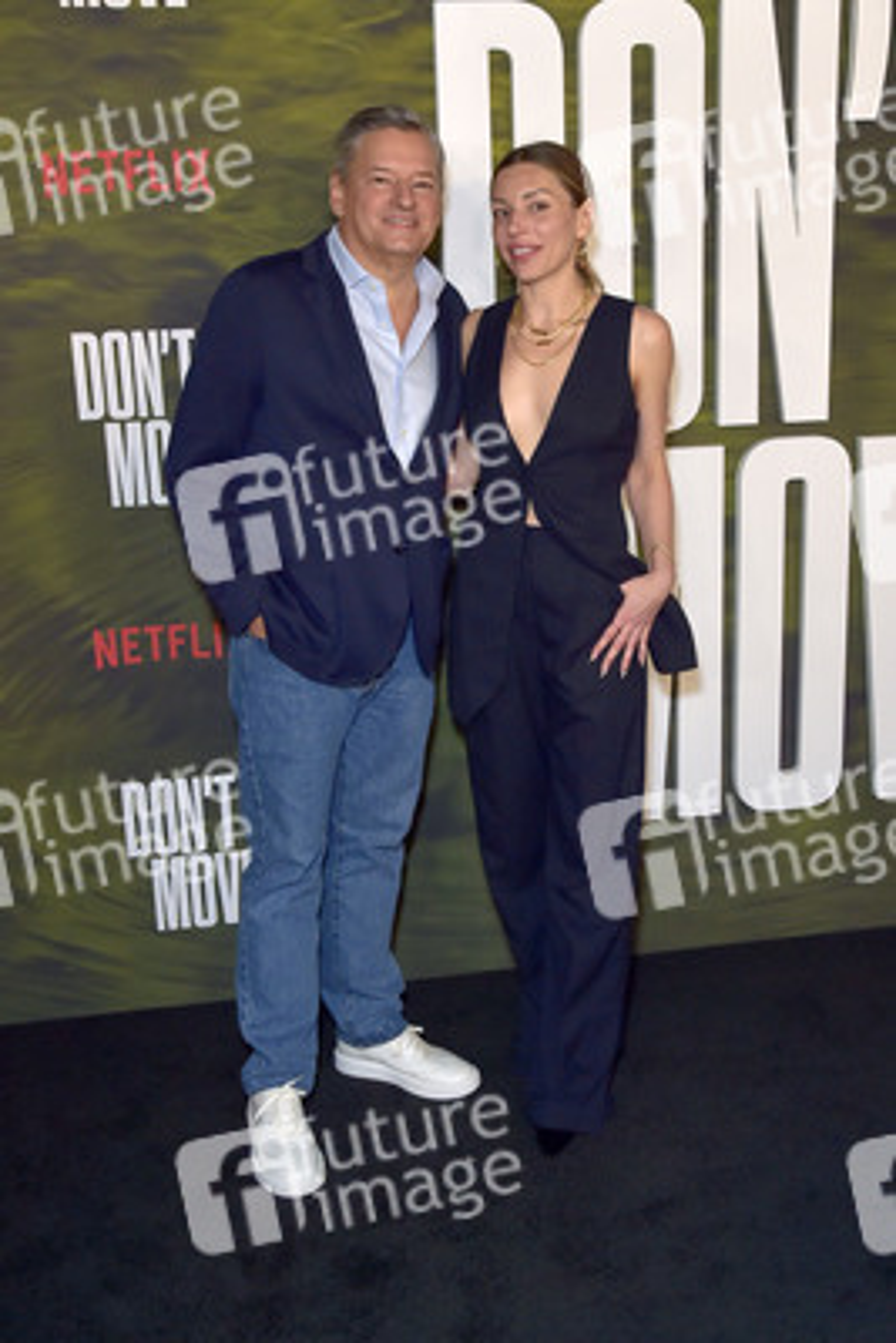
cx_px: 448
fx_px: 1194
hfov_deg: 41.1
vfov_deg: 58.7
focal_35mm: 32
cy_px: 672
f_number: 6.3
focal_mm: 32
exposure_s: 1/200
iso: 800
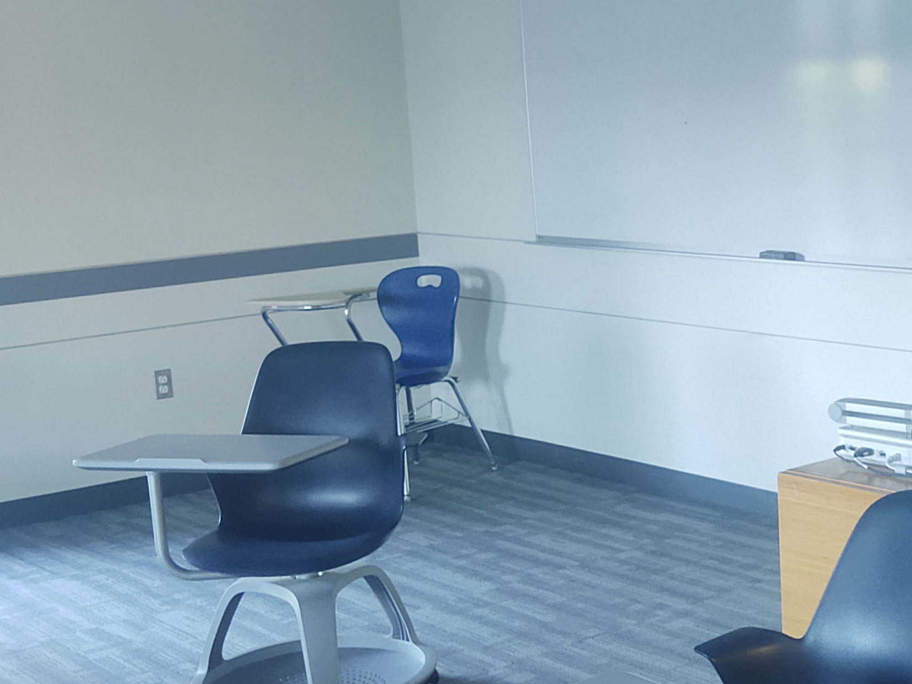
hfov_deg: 28.9
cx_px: 774
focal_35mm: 65
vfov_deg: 22.6
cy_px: 365
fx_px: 1712
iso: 409
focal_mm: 4.75
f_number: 1.7
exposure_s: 1/24
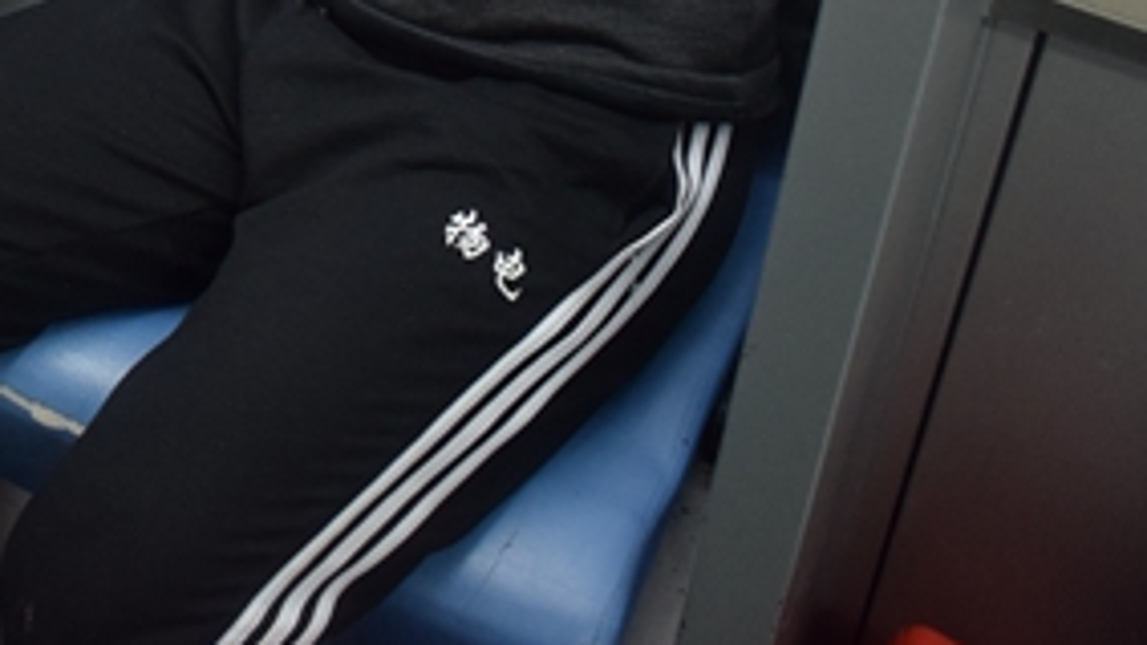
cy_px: -308
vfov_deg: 15.5
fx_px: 2189
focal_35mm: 72
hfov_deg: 27.6
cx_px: -8
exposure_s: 1/60
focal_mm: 18
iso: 800
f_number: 4
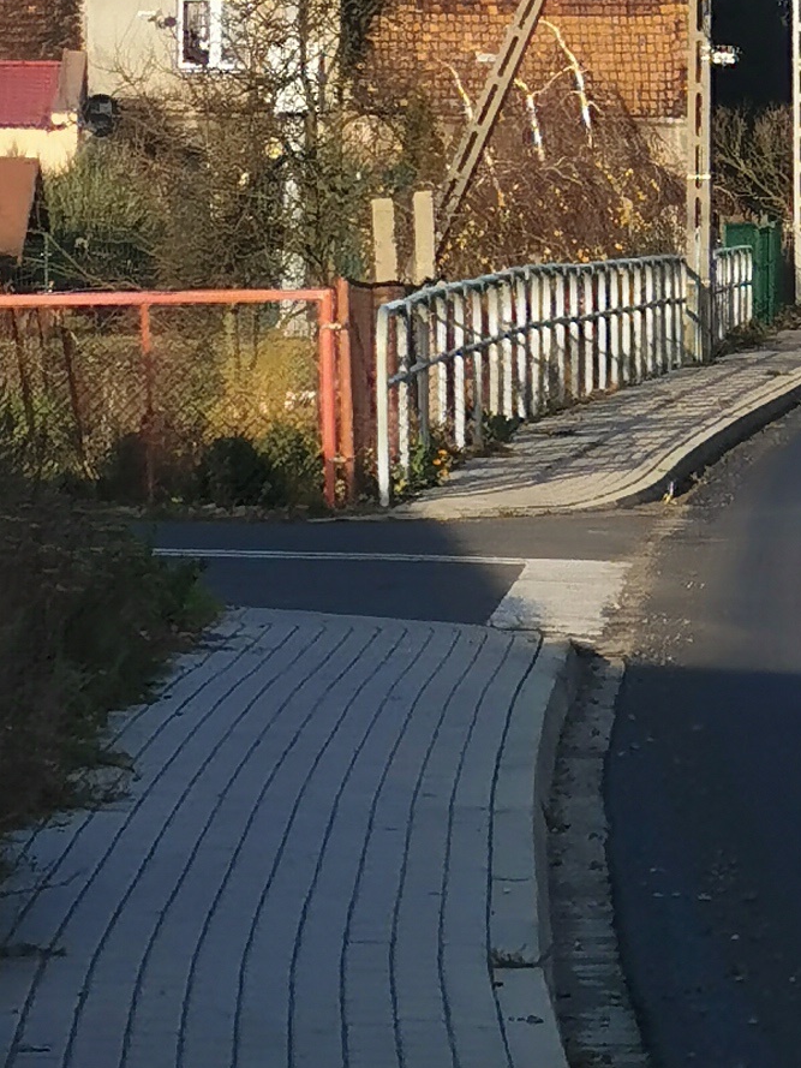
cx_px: 1441
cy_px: 619
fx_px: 7465
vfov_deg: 8.2
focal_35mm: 242
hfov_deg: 6.0
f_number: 1.8
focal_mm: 5.58
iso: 50
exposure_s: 1/1733
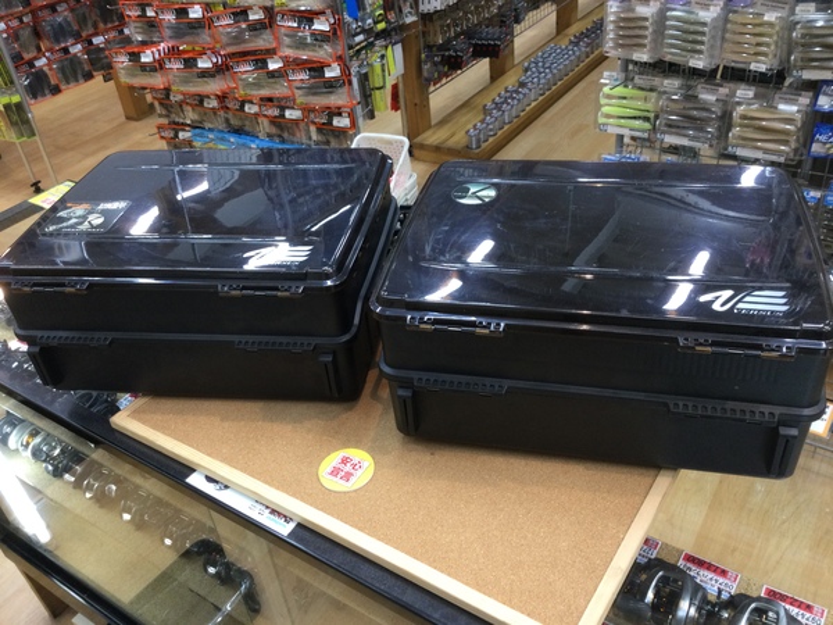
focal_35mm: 31
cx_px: 416
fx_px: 746
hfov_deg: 58.4
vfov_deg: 45.4
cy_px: 312
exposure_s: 1/30
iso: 64
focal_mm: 3.3
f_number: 2.4
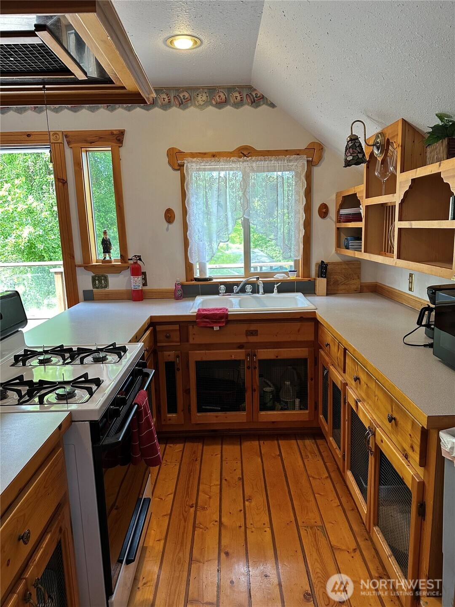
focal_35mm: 24
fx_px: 421
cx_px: 228
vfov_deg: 71.6
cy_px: 304
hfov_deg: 56.8
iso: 160
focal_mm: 6.86
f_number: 1.78
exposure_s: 1/120
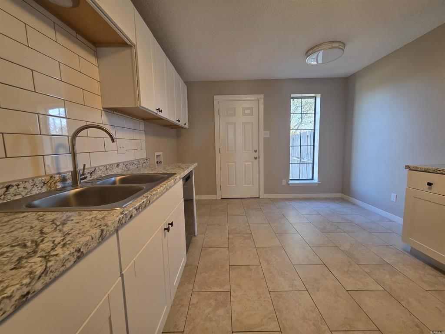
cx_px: 222
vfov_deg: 89.9
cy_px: 167
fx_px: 167
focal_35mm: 13
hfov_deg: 106.2
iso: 160
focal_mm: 2.2
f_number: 1.9
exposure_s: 1/120
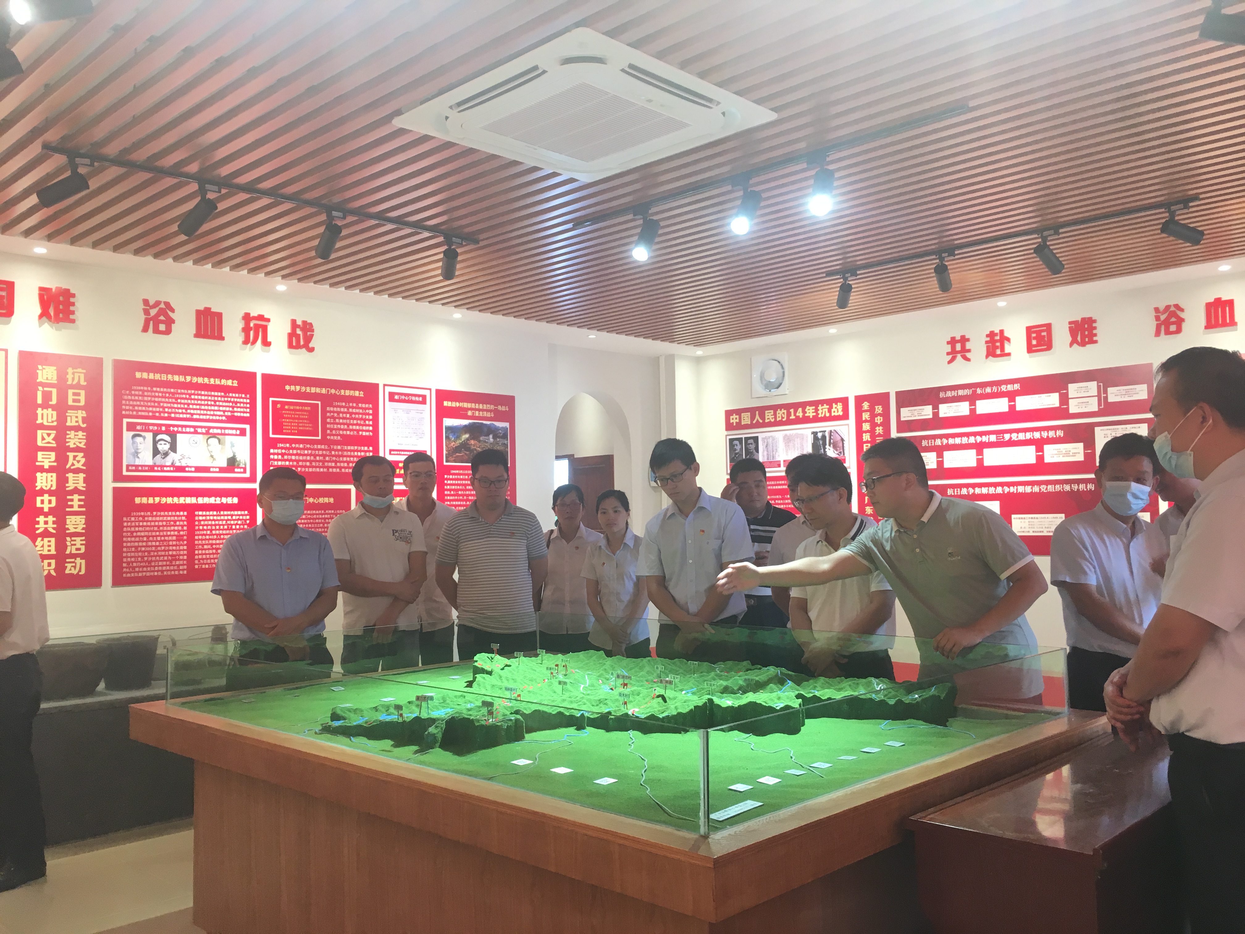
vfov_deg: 48.2
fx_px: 1043
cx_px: 622
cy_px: 467
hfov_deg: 61.7
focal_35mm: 29
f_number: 2.2
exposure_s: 1/33
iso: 64
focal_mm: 4.15
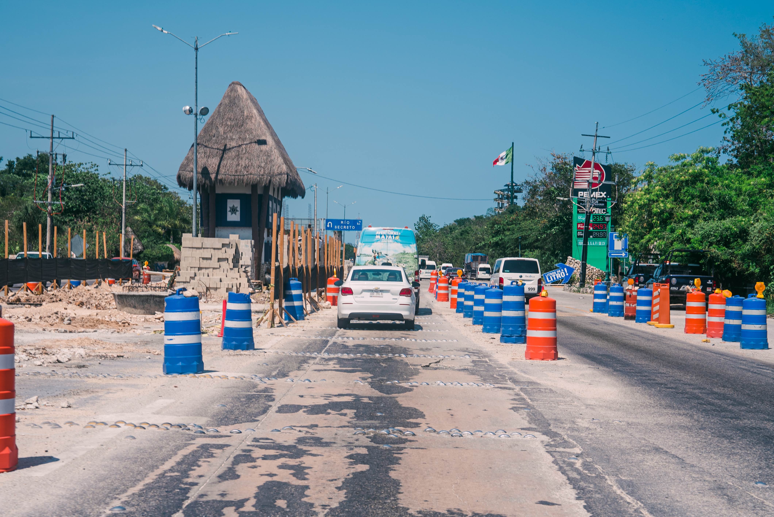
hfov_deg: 28.8
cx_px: 387
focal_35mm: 70
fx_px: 1506
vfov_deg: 19.5
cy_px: 258
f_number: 10
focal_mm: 70
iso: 80
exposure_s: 1/250
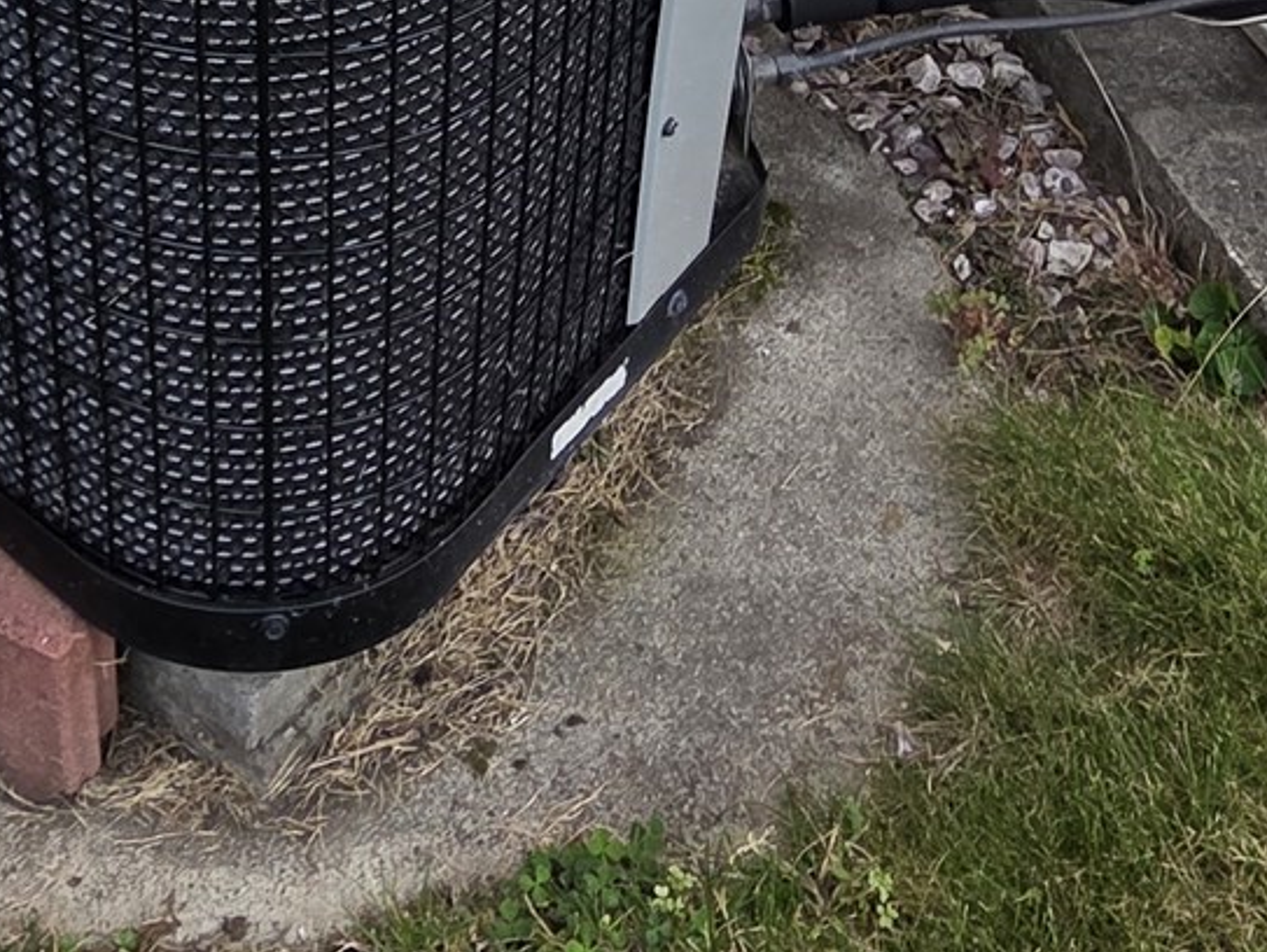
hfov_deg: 37.8
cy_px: -427
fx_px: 1795
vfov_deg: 24.2
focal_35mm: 49
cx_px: 306
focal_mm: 2.2
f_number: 2.2
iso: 80
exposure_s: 1/359
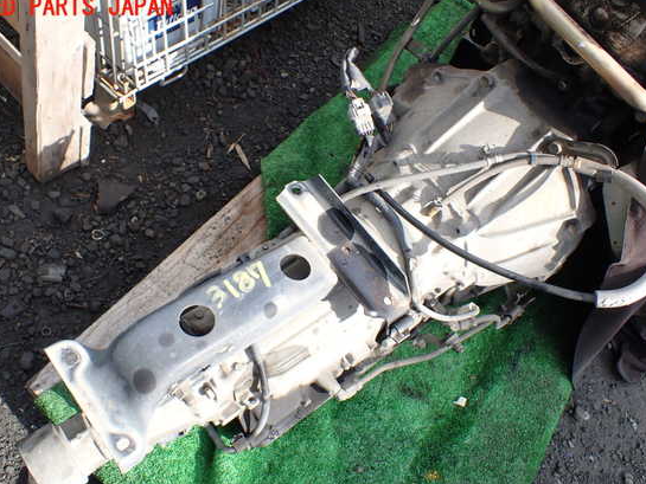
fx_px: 616
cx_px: 313
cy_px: 259
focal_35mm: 33
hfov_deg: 55.3
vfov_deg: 42.9
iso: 100
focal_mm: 5.4
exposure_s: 1/250
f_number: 3.2
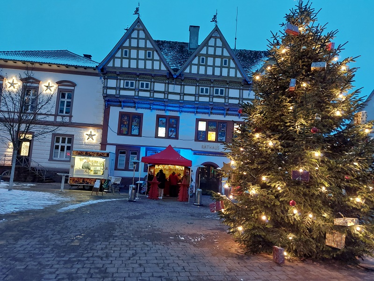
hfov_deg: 69.4
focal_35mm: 25
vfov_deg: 54.9
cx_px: 187
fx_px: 270
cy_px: 140
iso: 500
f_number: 1.8
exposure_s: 1/25
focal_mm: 5.23
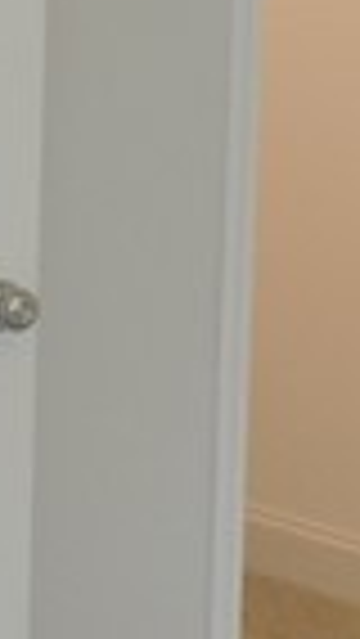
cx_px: -423
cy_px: 72
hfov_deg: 6.2
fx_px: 3204
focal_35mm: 189
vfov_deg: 11.3
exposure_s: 1/40
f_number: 3
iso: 160
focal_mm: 4.3
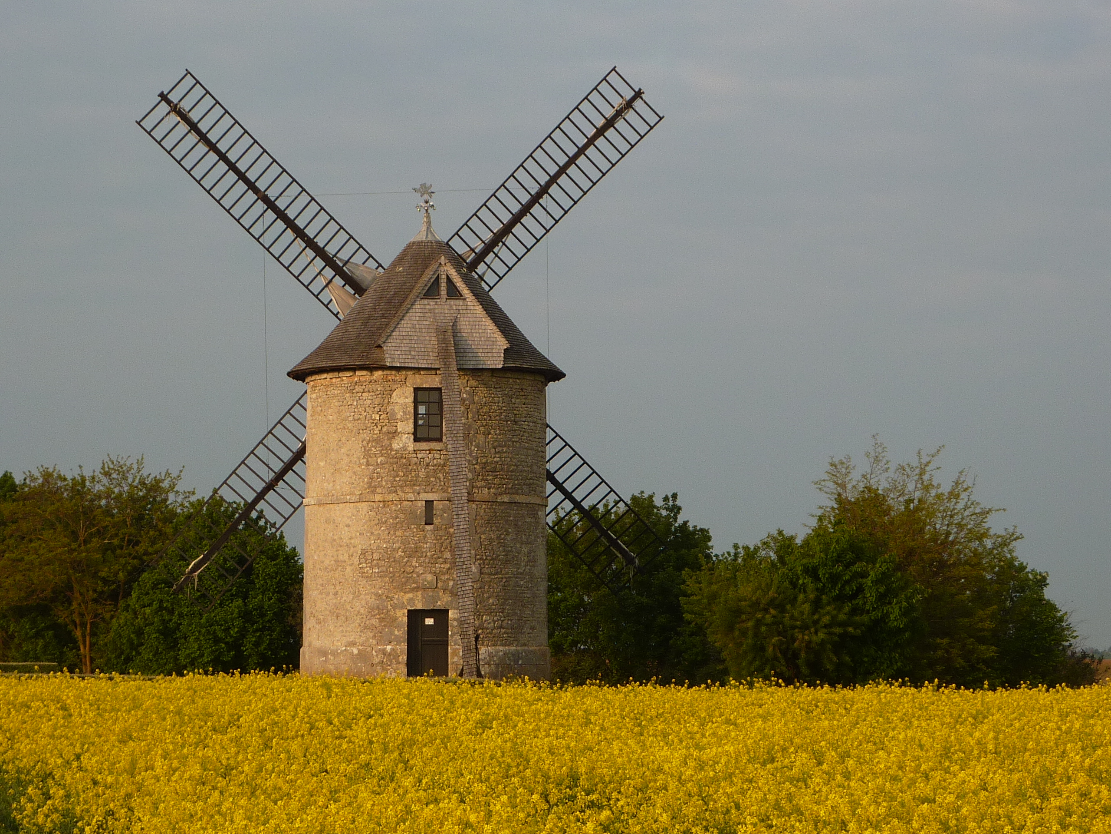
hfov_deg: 18.9
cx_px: 556
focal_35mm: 104
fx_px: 3338
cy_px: 417
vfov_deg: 14.2
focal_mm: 11.9
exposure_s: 1/250
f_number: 4.1
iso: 80
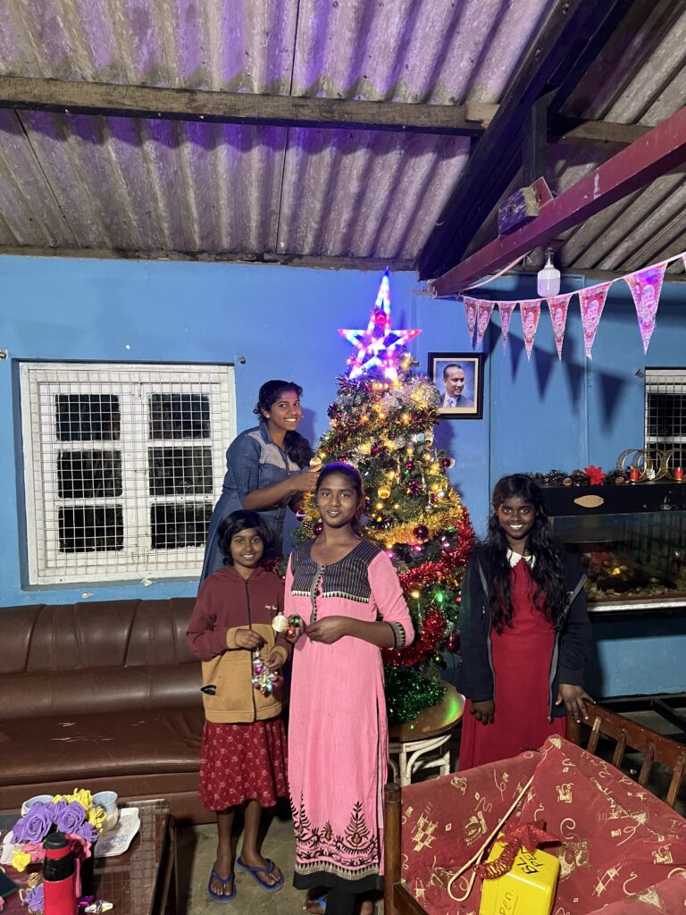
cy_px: 458
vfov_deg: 67.3
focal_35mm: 26
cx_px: 343
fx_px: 687
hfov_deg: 53.1
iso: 500
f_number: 1.5
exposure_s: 1/25
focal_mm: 5.7
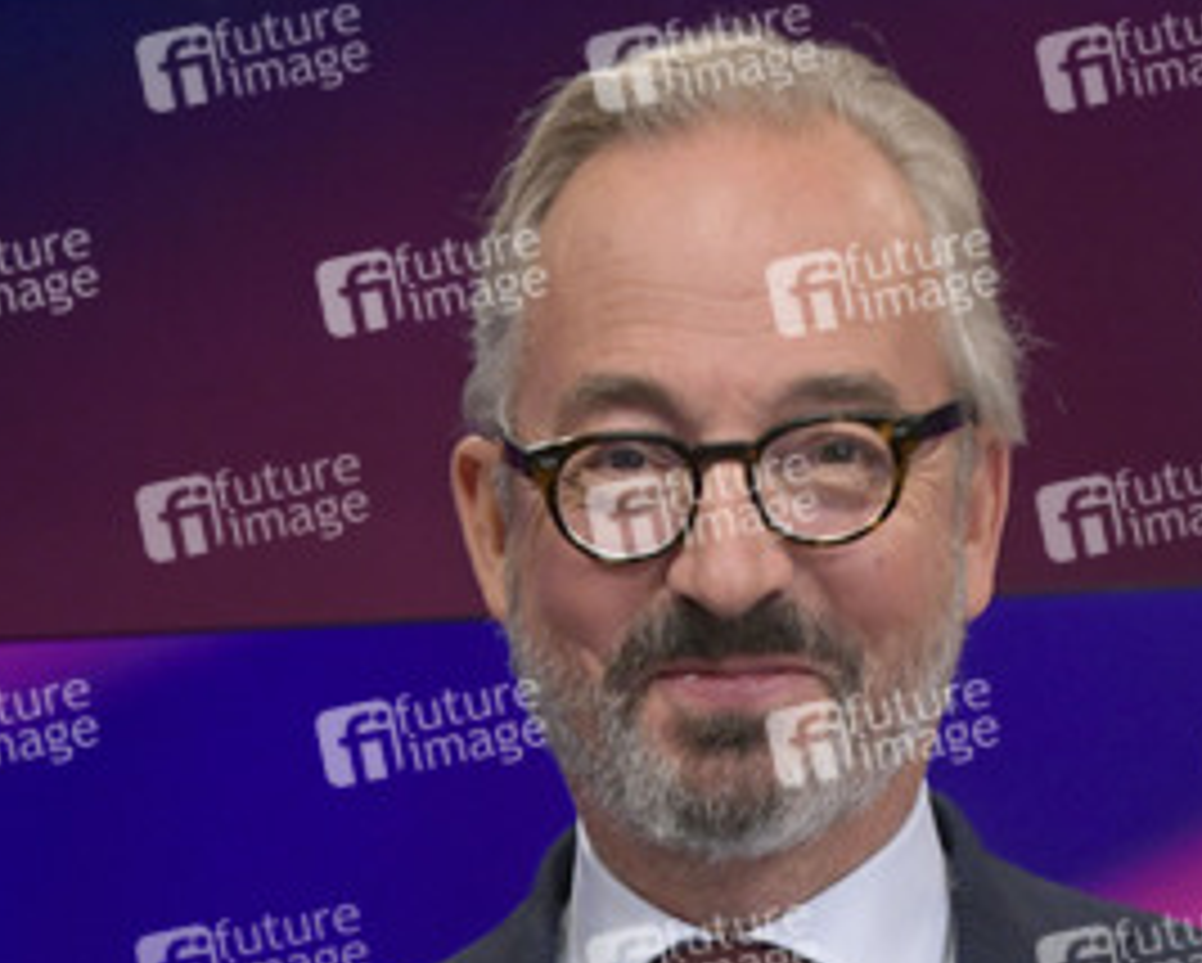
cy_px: 621
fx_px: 2029
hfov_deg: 32.8
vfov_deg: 26.6
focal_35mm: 57
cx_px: 763
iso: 1600
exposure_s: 1/250
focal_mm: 36
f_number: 5.6
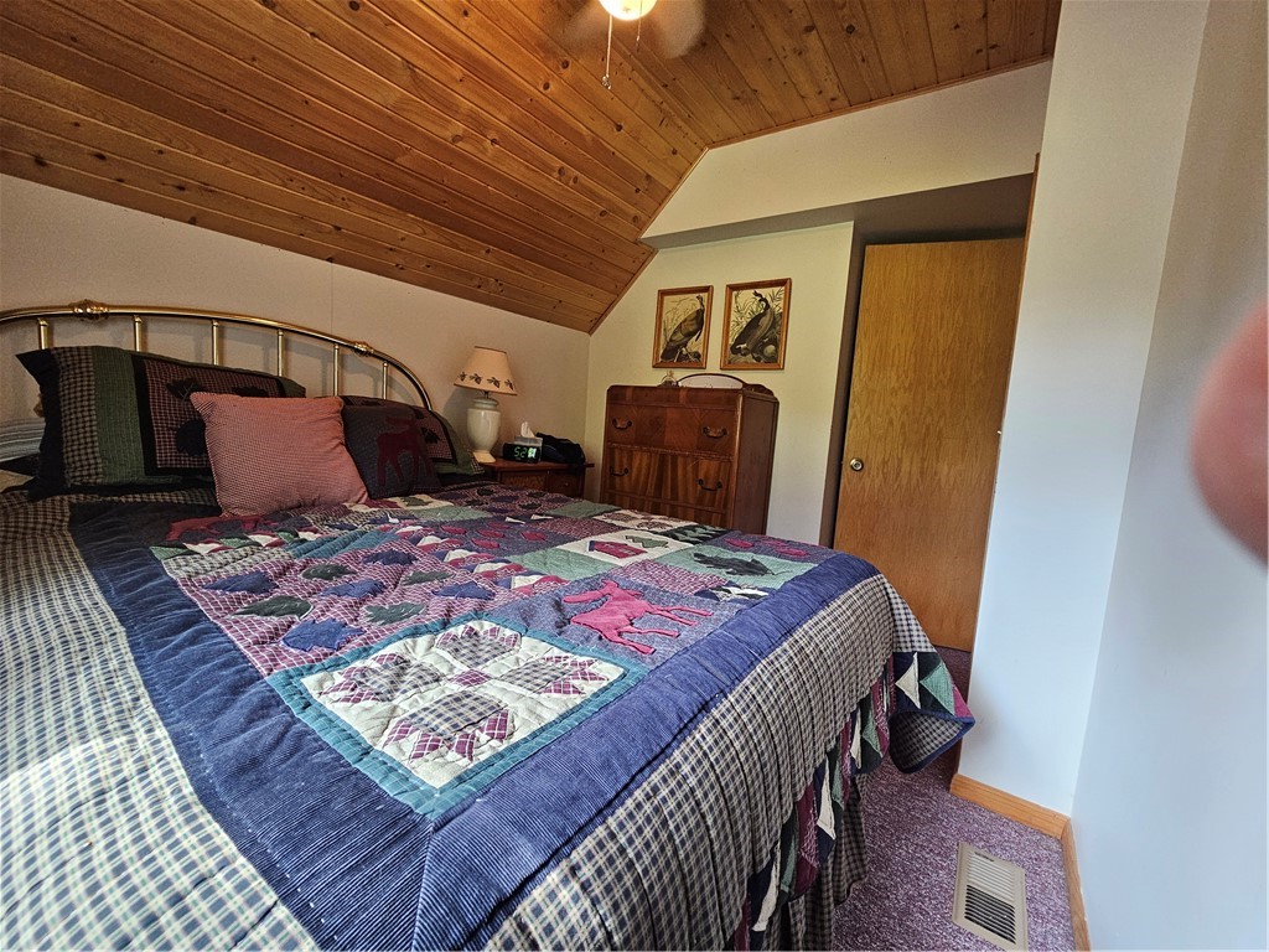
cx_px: 634
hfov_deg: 106.2
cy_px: 476
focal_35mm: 13
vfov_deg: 89.9
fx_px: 477
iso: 400
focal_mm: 2.2
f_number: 2.2
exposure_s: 1/60
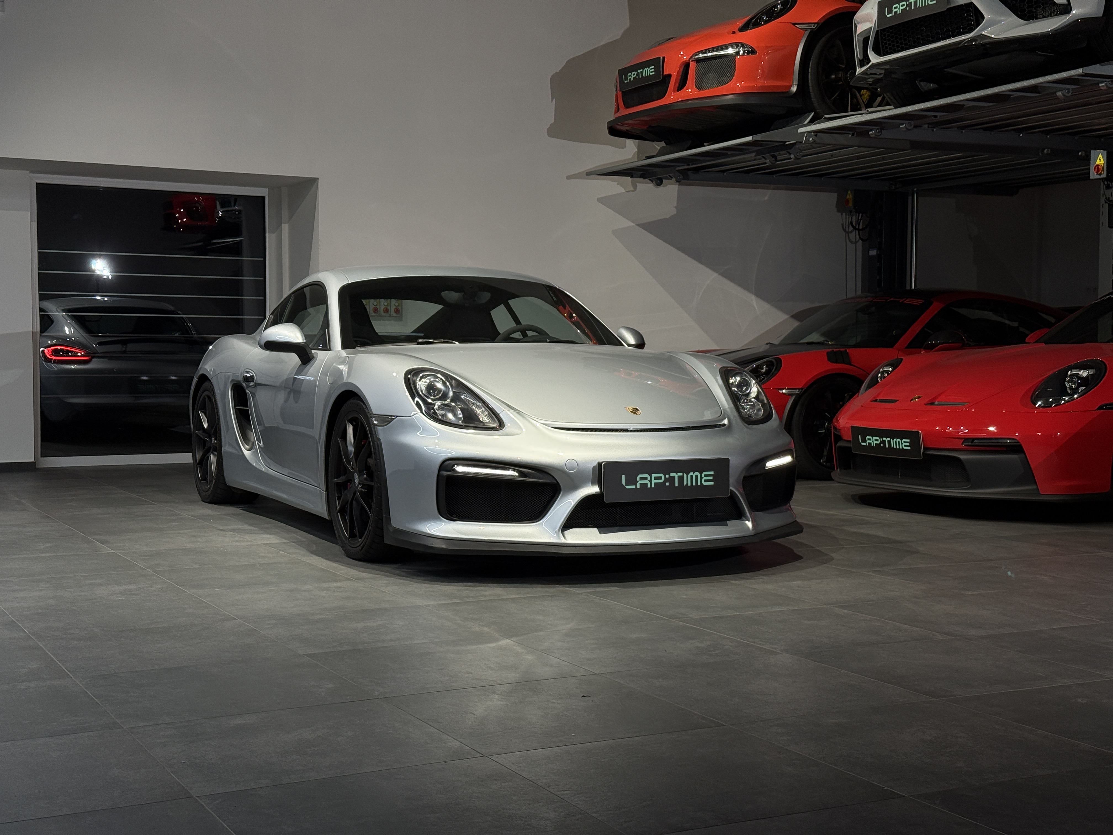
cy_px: 418
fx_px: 1543
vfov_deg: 30.3
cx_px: 556
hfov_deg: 39.7
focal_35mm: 48
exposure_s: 1/98
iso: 64
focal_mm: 6.76
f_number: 1.78
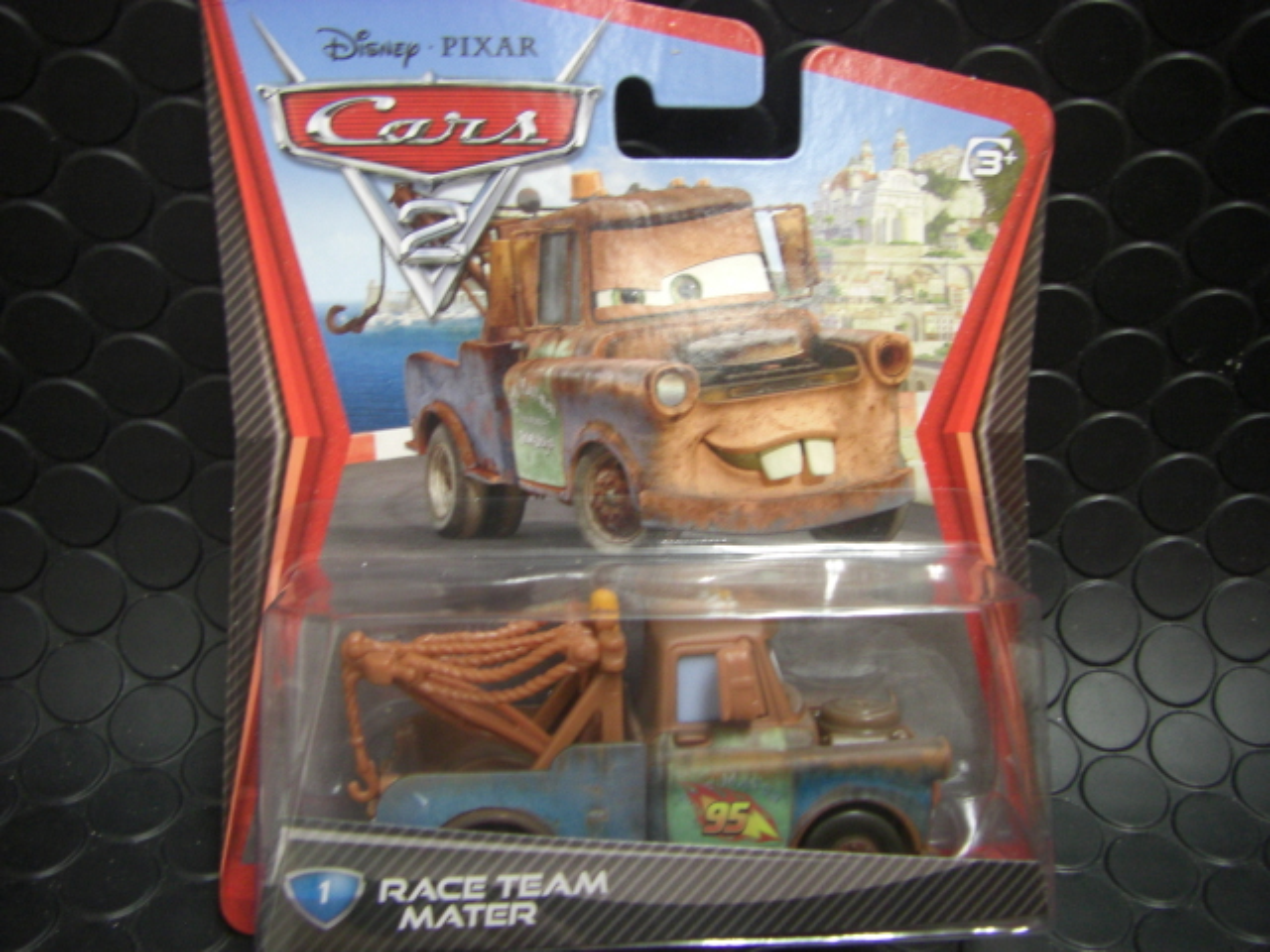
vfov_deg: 37.7
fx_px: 1394
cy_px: 476
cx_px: 635
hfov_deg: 49.0
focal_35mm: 38
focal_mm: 6.3
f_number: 3.4
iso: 200
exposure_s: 1/20
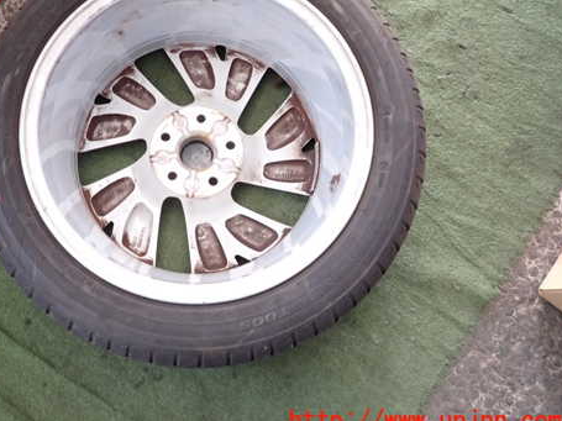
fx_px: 536
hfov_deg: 54.5
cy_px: 159
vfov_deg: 42.6
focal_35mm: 33
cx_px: 198
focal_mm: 4.5
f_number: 2
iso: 250
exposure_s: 1/30
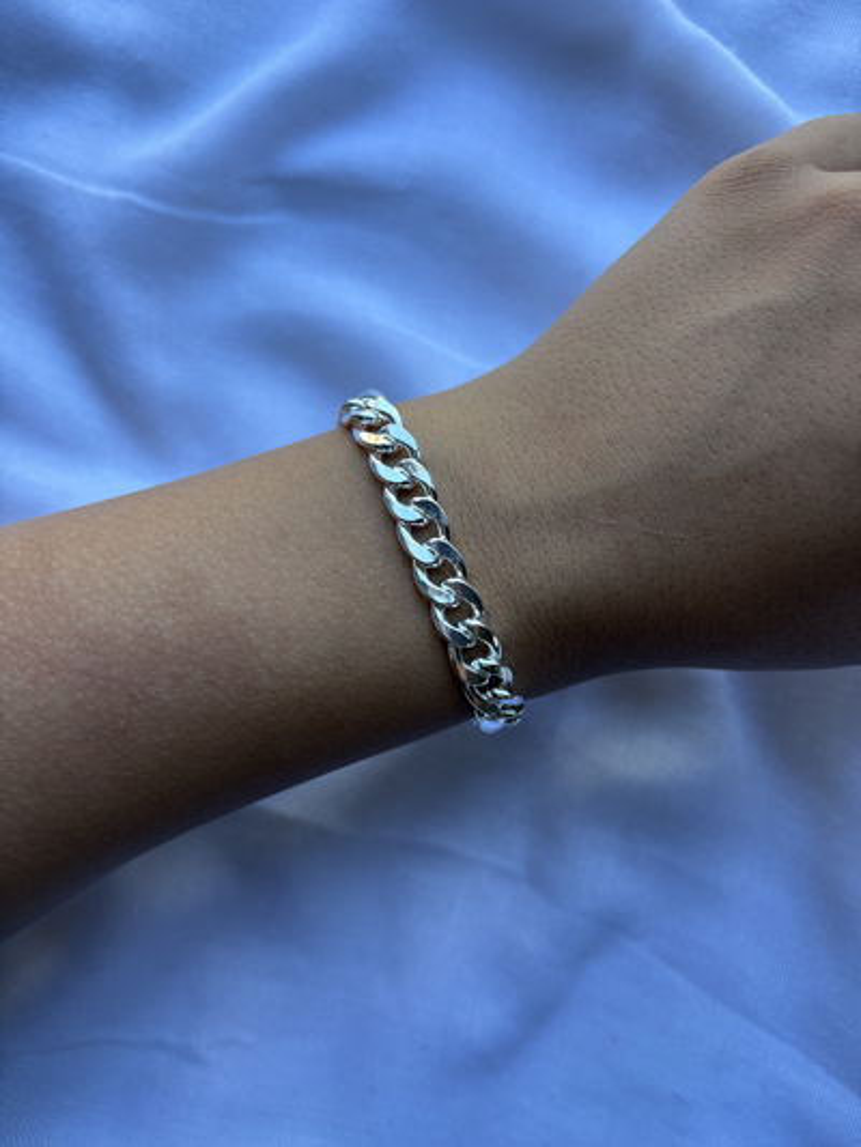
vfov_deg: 67.3
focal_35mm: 26
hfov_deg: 53.1
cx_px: 430
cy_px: 574
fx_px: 862
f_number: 1.6
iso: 40
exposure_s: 1/195
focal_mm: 5.96
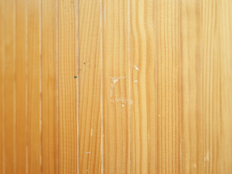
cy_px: 87
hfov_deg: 46.8
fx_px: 268
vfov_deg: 36.0
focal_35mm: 40
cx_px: 116
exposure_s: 1/60
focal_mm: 20
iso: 1250
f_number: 1.7
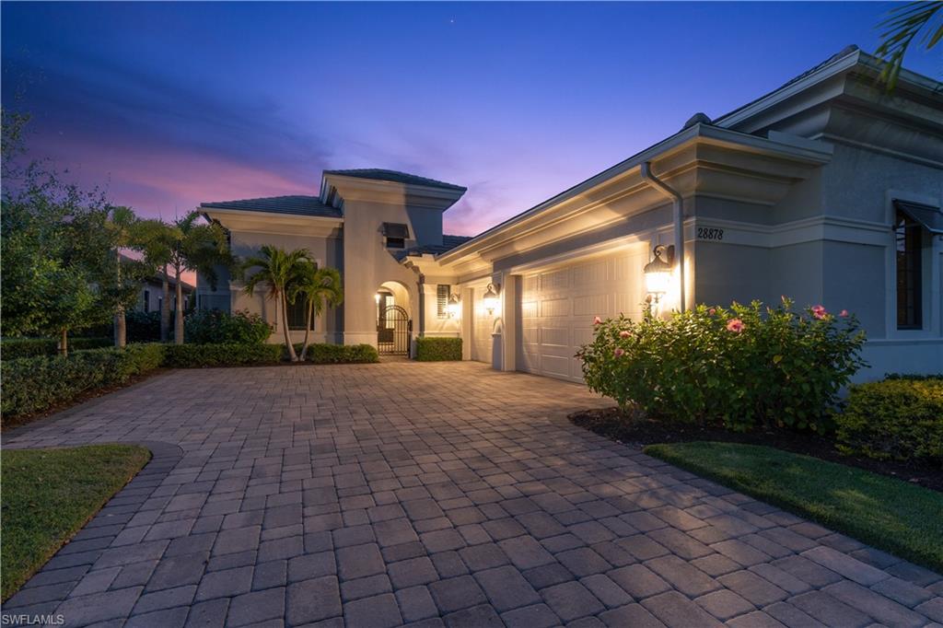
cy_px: 314
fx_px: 419
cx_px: 472
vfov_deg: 73.7
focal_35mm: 16
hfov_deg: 96.8
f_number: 8
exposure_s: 5
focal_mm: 16
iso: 50
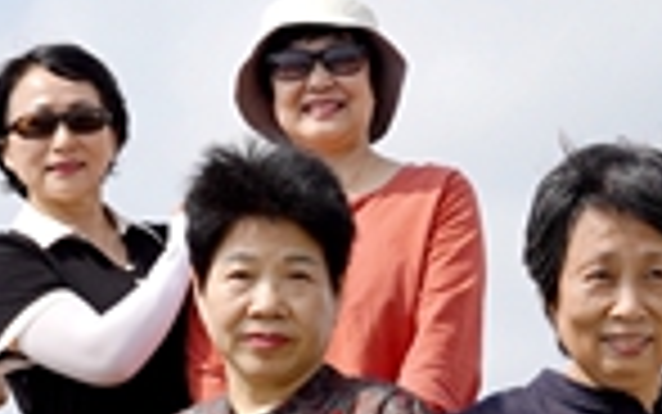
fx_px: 3263
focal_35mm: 181
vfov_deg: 7.2
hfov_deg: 11.5
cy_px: 477
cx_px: 27
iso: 800
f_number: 7.1
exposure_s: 1/4000
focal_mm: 32.5
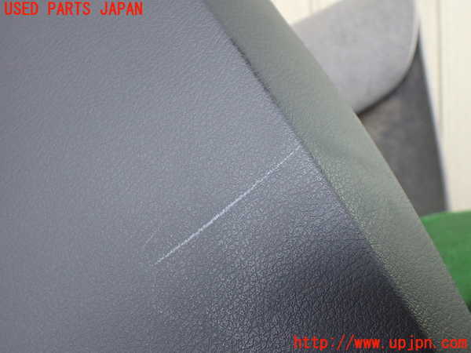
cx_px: 236
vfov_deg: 46.8
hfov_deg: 60.0
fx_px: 408
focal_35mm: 30
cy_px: 176
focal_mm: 5.4
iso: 800
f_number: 2.3
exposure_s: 1/80
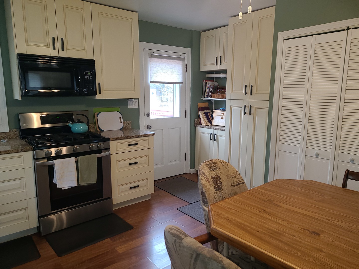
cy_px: 134
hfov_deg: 67.3
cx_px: 180
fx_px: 270
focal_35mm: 26
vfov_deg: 53.1
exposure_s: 1/60
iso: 80
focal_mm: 5.4
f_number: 1.8
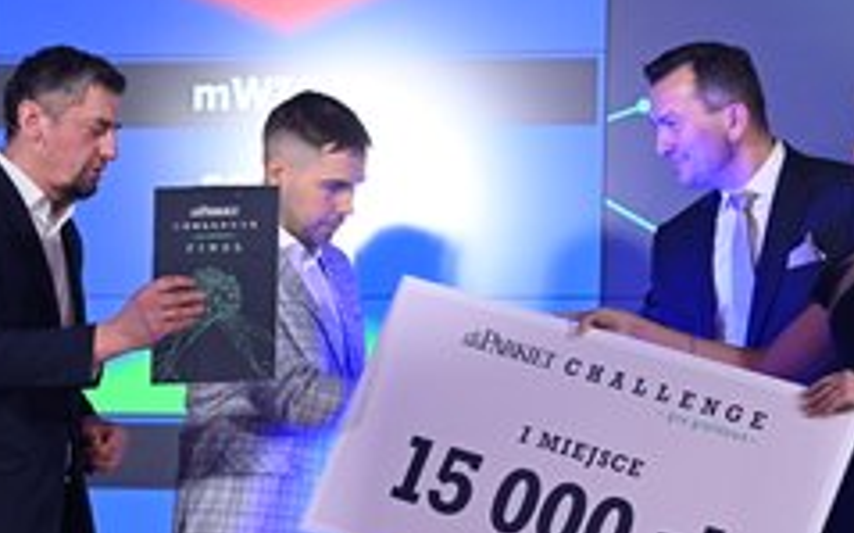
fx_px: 3558
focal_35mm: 153
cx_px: 457
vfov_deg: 8.5
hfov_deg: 13.7
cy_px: 422
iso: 3200
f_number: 4
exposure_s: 1/160
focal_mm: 87
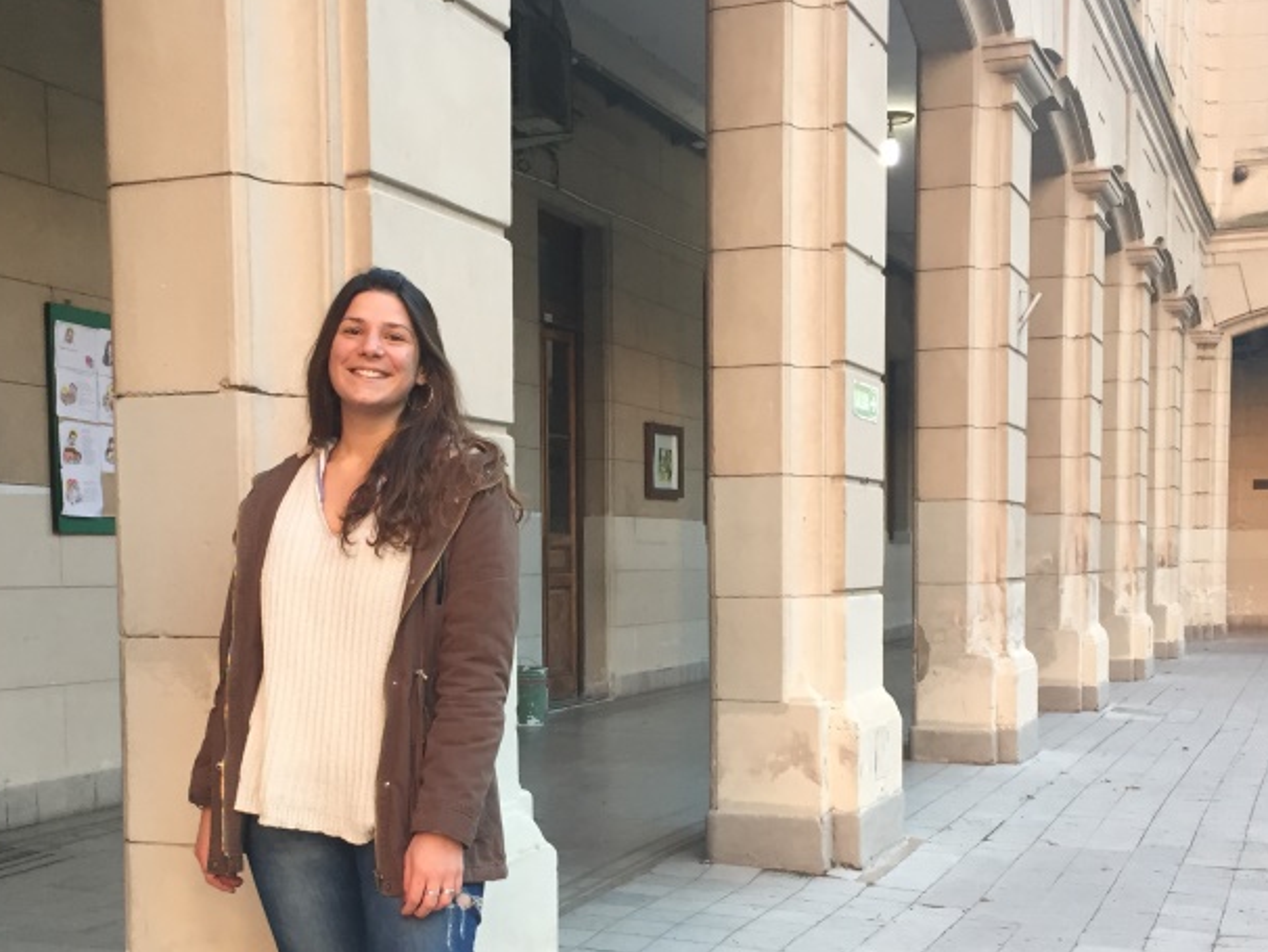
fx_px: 1796
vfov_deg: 29.3
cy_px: 684
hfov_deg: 38.8
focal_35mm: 49
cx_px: 542
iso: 40
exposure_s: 1/33
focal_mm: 4.15
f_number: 2.2
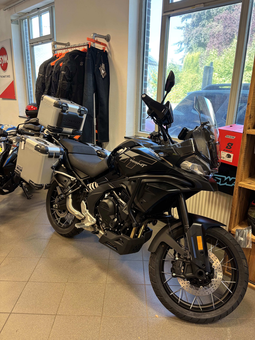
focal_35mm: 26
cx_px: 128
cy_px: 170
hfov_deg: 53.1
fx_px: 255
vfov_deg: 67.3
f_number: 1.6
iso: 160
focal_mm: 5.96
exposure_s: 1/50
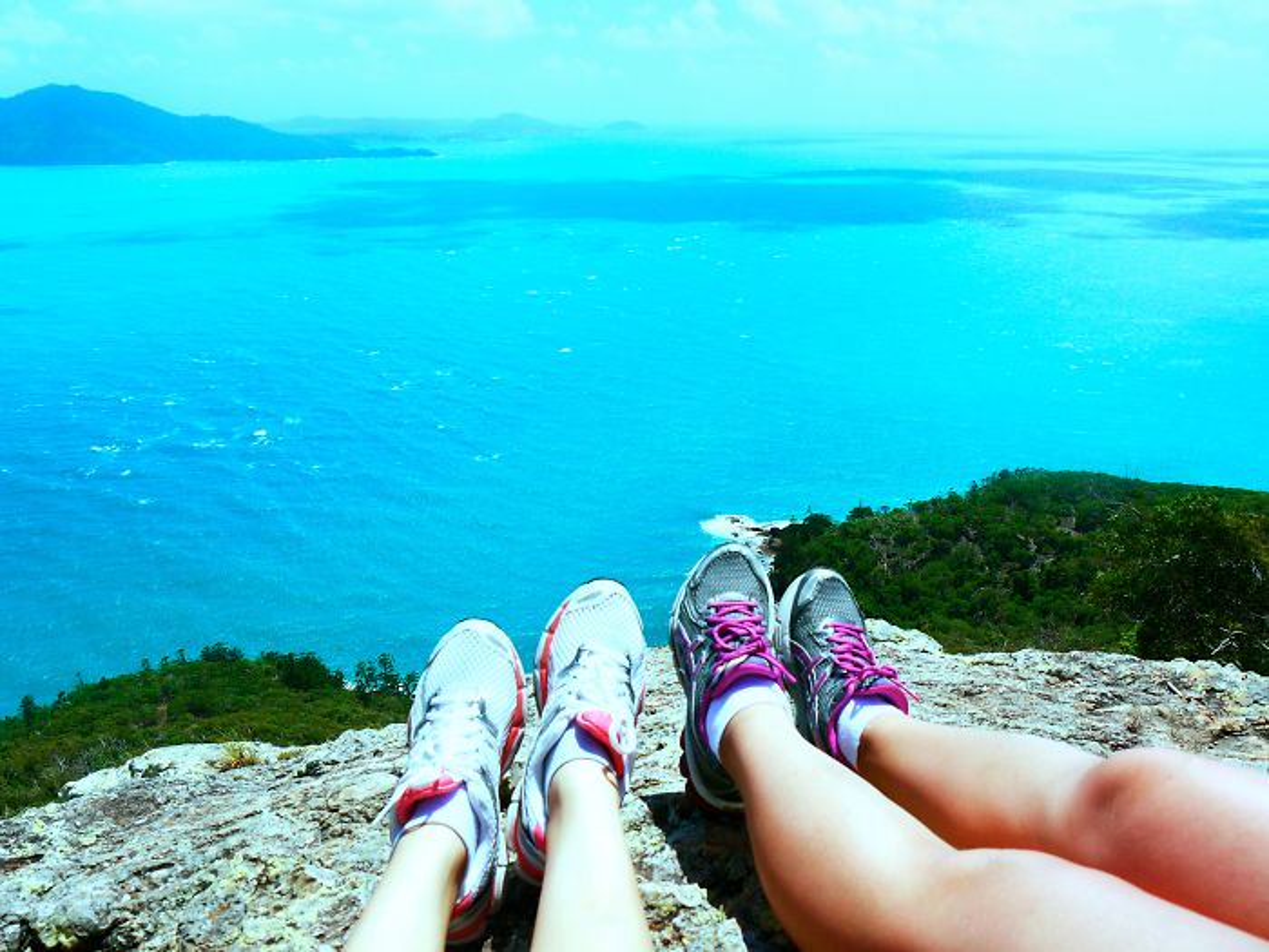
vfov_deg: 49.7
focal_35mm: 28
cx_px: 634
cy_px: 476
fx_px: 1026
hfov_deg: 63.4
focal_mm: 14
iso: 160
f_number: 8
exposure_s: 1/640
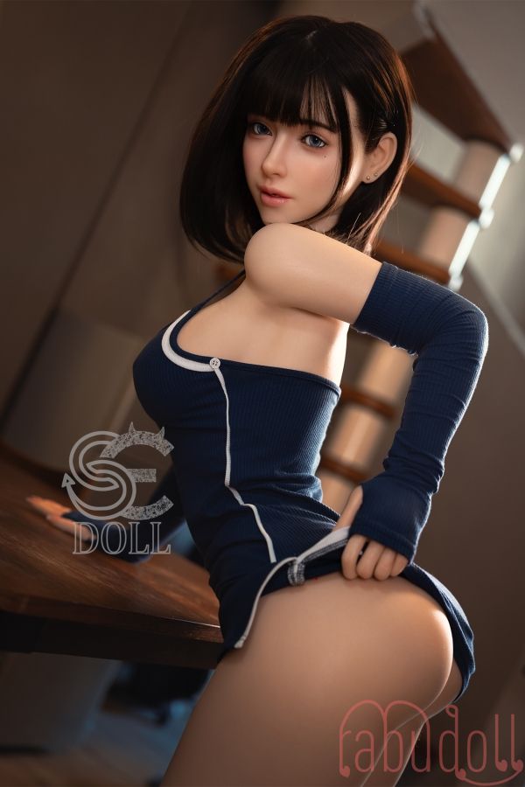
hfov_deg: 27.0
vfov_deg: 39.6
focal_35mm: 50
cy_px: 394
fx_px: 1094
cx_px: 262
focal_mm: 50
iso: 200
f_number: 2.2
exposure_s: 1/80
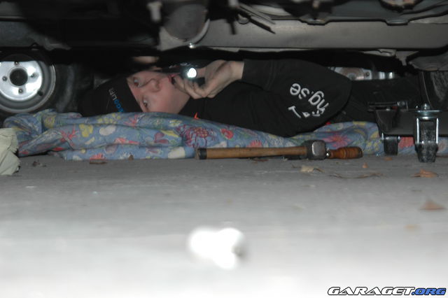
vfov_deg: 11.1
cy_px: 149
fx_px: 1530
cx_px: 224
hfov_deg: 16.7
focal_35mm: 123
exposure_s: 1/60
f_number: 5.3
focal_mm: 82
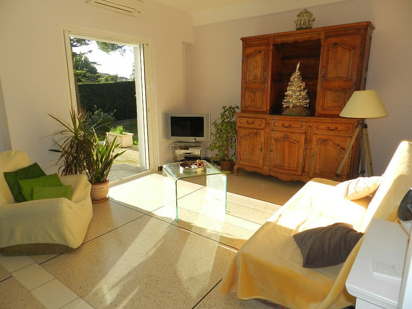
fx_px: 274
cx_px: 206
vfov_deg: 58.9
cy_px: 154
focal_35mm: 23
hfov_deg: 73.9
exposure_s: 1/400
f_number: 3.4
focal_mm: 4
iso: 160
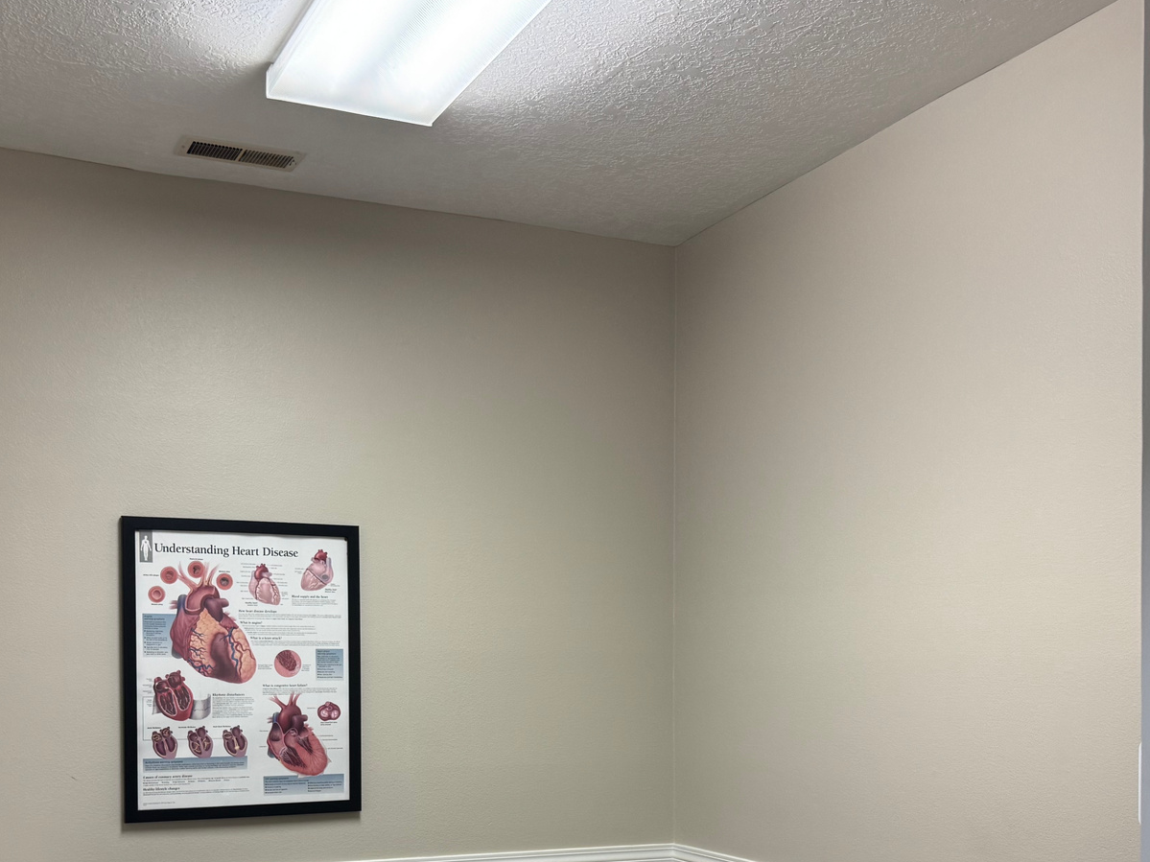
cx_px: 484
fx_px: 1362
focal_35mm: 41
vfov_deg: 34.1
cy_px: 684
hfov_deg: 45.6
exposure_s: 1/120
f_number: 1.78
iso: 160
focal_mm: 6.76
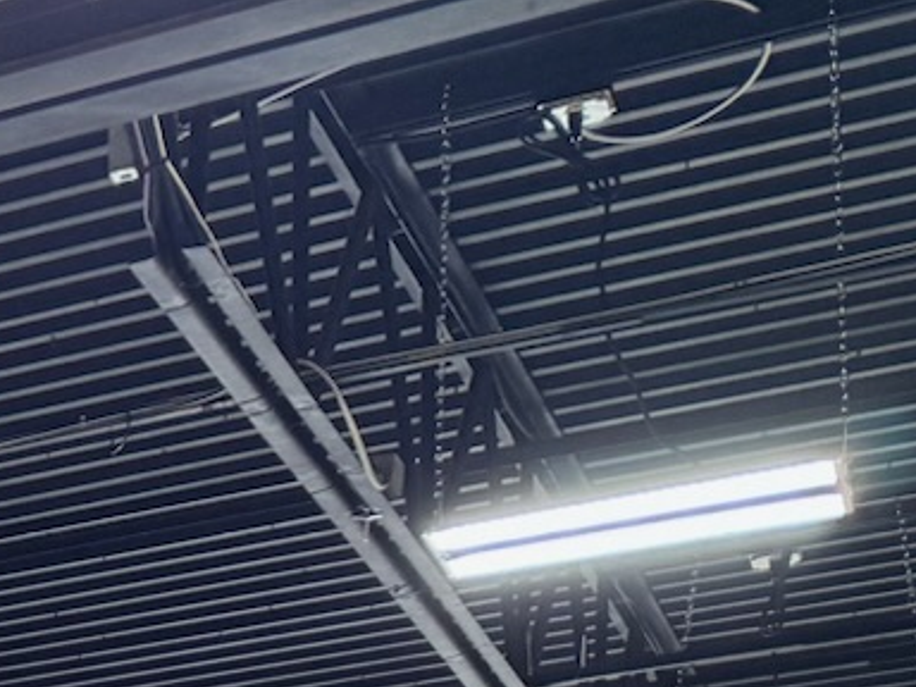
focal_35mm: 128
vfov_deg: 10.2
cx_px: -1520
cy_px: 1598
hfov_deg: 11.6
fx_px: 3387
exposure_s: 1/120
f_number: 1.78
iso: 125
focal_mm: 6.86
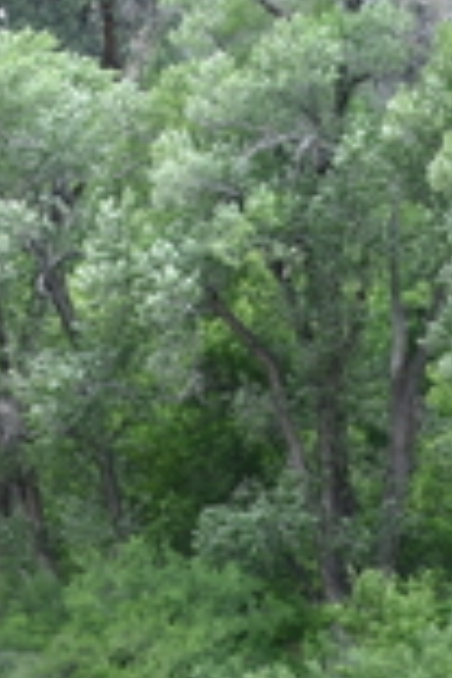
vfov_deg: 7.3
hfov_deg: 4.9
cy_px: 791
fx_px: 5254
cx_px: 61
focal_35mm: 279
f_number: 5.6
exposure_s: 1/125
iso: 100
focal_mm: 34
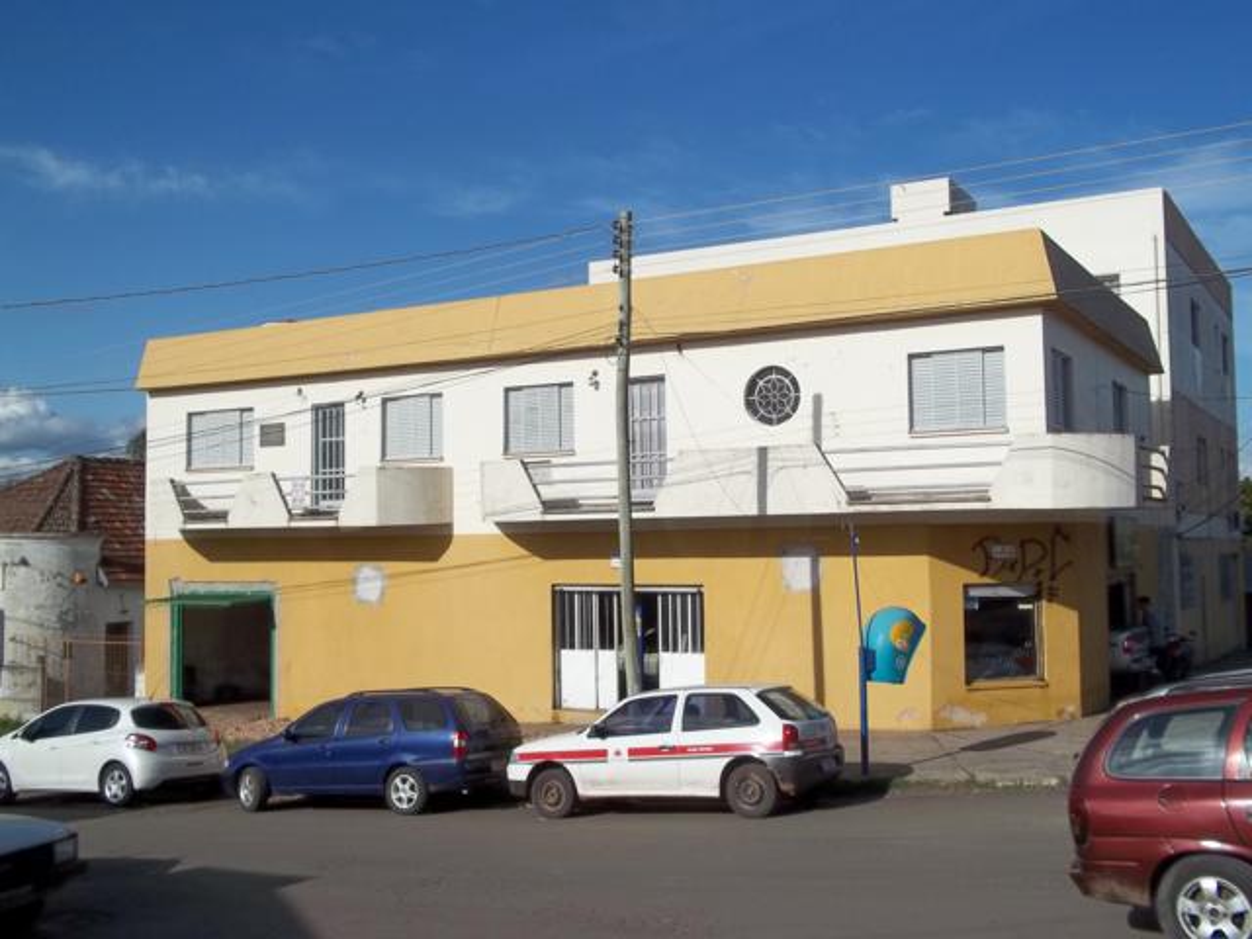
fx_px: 1302
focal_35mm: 36
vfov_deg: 39.7
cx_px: 626
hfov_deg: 51.4
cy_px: 470
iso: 64
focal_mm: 6.5
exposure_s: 1/400
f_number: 8
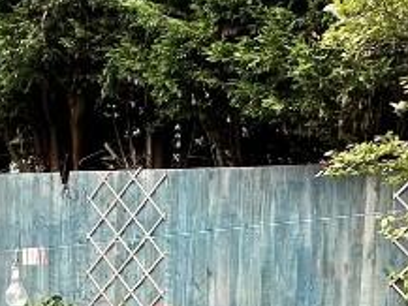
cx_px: 169
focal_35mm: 66
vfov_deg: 20.6
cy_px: 379
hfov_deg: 29.3
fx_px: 778
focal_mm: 2.22
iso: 40
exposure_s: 1/312
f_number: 2.2
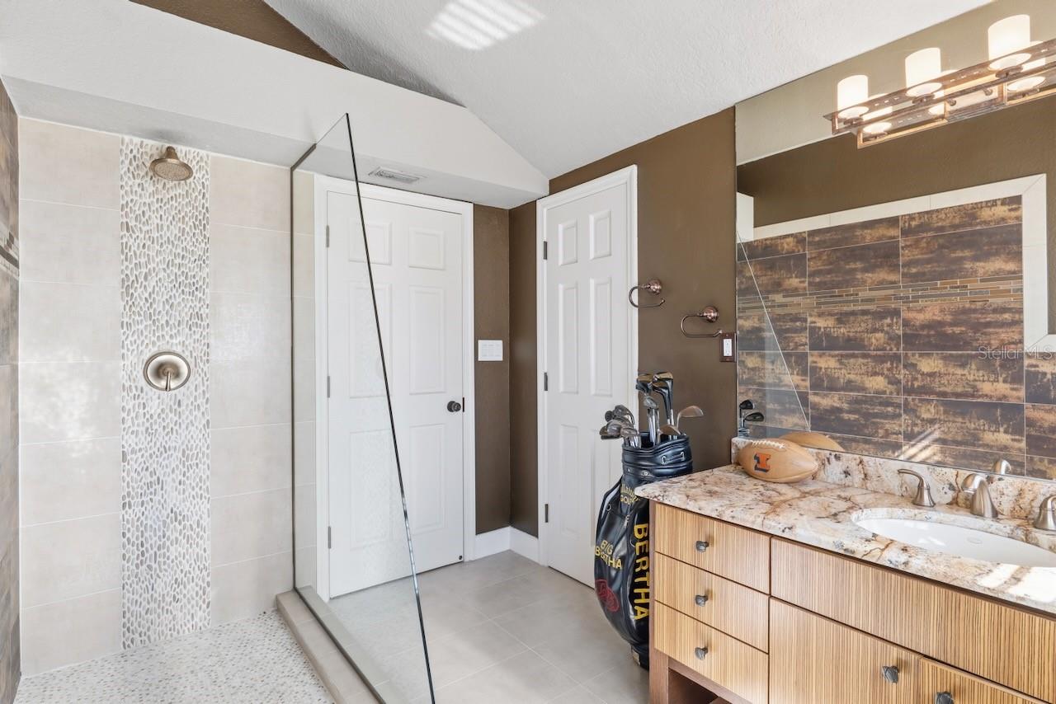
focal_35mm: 18
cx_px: 528
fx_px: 528
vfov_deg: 67.4
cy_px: 352
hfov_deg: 90.0
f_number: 8
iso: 400
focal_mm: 18
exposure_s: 1/15
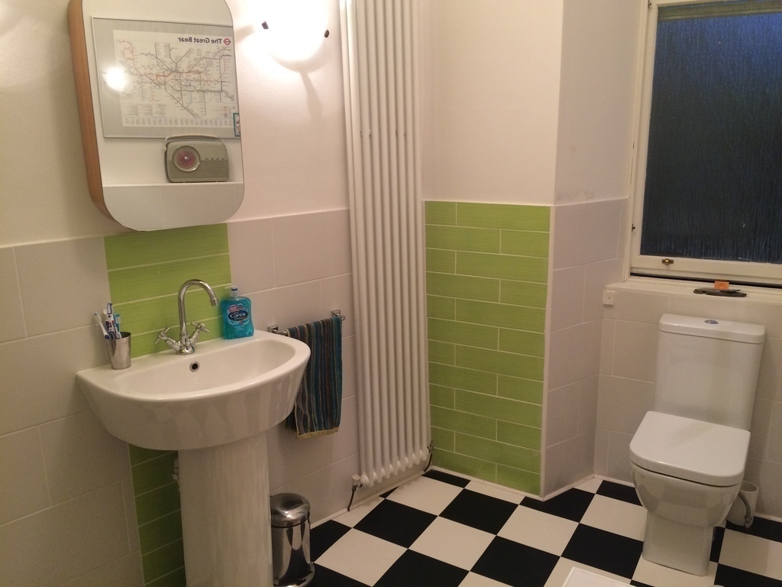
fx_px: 655
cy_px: 294
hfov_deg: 61.7
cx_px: 391
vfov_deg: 48.2
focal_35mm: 29
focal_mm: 4.15
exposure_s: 1/33
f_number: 2.2
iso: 160
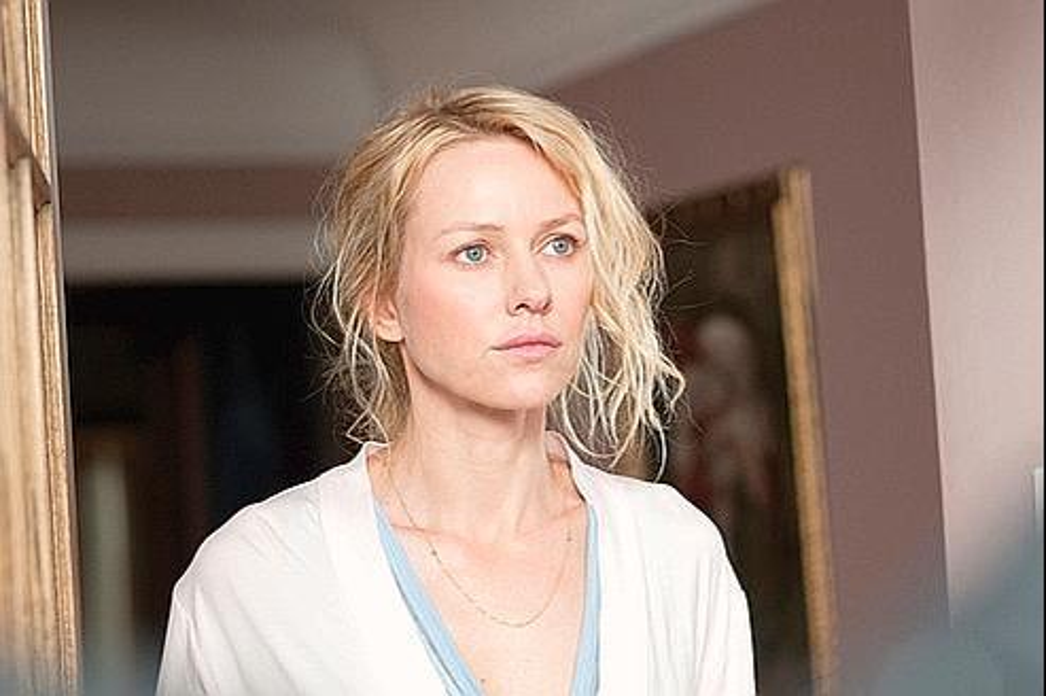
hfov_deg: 16.1
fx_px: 3702
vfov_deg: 10.7
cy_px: 348
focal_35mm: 128
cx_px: 523
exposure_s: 1/160
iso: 500
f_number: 3.5
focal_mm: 85
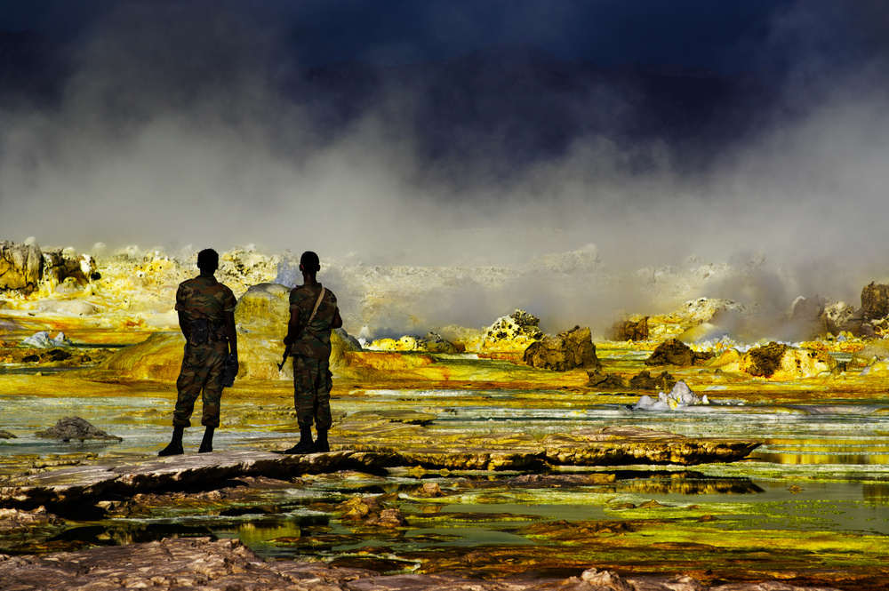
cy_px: 296
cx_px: 444
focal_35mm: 202
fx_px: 4984
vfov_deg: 6.8
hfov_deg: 10.2
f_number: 6.7
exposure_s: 1/1500
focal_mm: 135
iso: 100
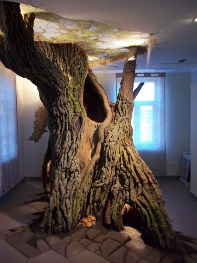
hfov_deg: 41.8
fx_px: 258
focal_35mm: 34
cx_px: 96
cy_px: 134
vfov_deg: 54.0
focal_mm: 5.7
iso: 160
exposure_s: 1/13
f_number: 2.9
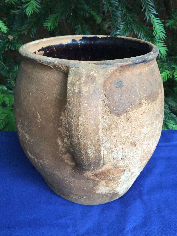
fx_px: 198
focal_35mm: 29
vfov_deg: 61.7
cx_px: 88
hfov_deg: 48.2
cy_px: 118
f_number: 2.2
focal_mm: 4.15
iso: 100
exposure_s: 1/33
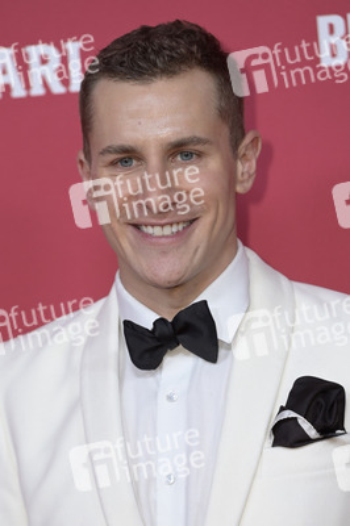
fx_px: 2775
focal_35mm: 190
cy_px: 263
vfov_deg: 10.8
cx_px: 175
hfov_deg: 7.2
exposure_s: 1/400
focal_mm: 190
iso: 1600
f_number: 5
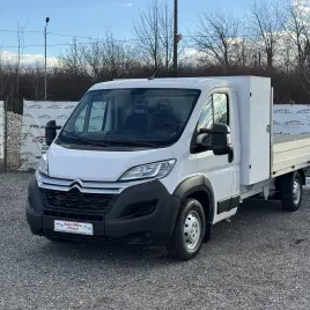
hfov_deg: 30.0
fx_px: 578
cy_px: 155
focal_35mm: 57
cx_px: 183
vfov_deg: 30.0
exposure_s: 1/1427
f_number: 1.78
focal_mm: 6.76
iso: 64
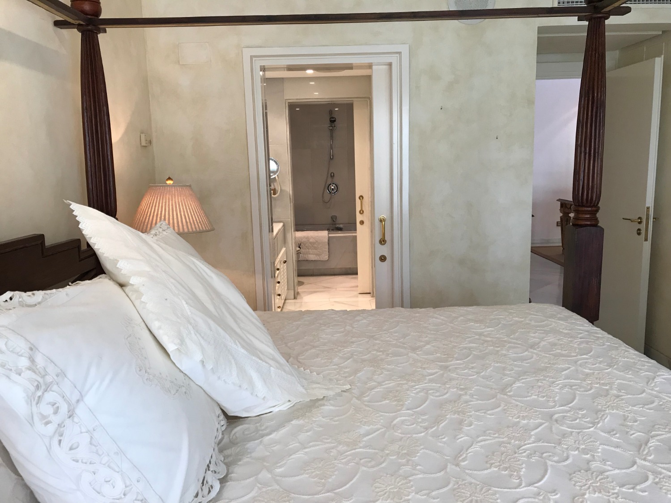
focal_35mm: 28
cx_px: 336
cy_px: 252
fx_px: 543
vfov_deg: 49.7
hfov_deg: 63.4
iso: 20
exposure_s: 1/33
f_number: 1.8
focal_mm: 3.99
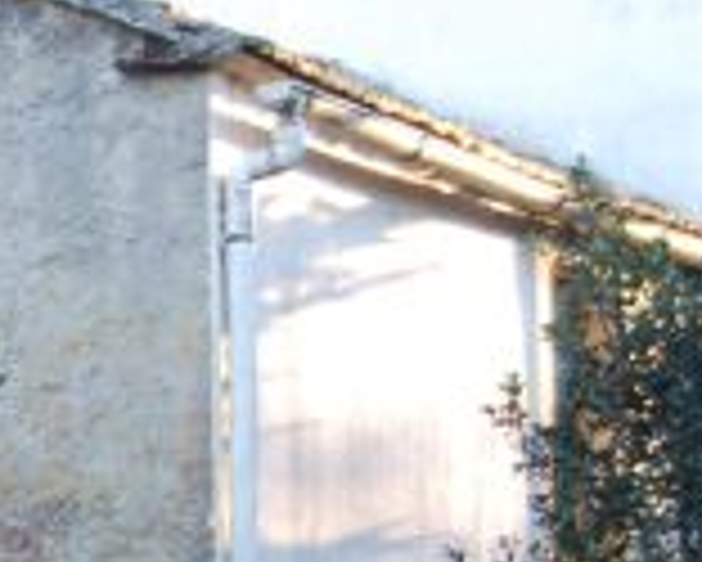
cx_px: -1278
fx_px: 4366
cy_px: 724
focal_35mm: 210
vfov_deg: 7.3
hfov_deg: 8.1
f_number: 4
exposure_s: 1/50
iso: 200
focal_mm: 26
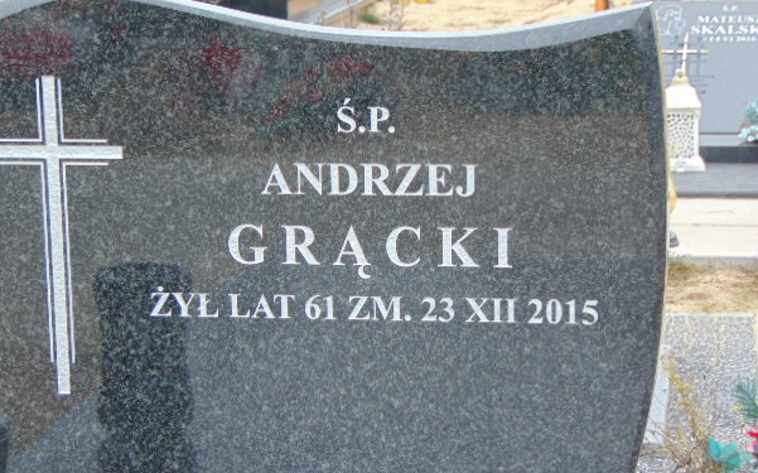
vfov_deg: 10.7
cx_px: 363
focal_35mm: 122
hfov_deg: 17.1
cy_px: 289
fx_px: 2519
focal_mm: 19.4
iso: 80
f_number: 3.9
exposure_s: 1/60
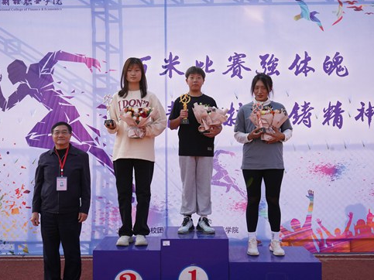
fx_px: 421
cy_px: 140
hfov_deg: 47.8
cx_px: 170
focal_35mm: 39
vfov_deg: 36.8
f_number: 8
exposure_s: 1/2000
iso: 2500
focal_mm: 35
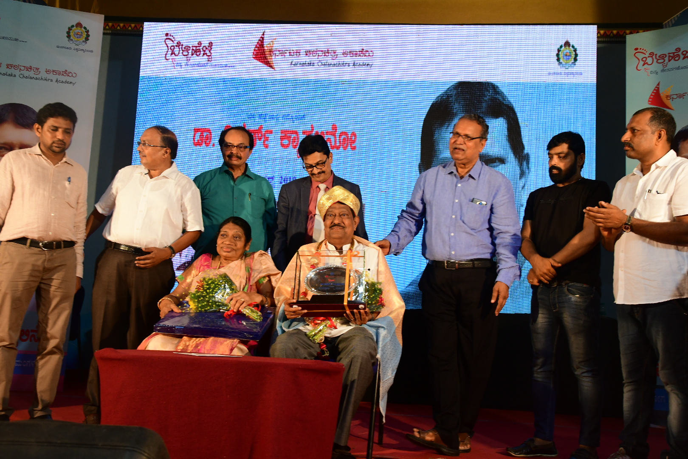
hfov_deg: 51.3
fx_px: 717
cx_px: 344
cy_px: 230
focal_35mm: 38
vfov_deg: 35.5
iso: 1250
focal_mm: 25
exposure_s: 1/60
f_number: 5.6
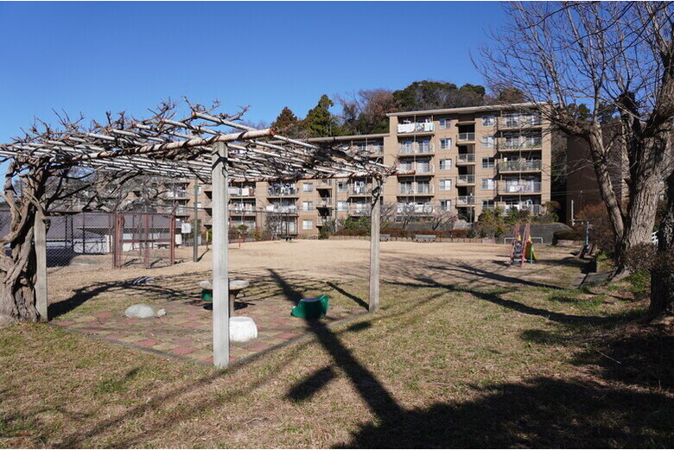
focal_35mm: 24
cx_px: 337
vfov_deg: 53.2
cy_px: 225
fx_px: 450
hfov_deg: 73.7
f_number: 5
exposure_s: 1/800
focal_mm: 16
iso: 100
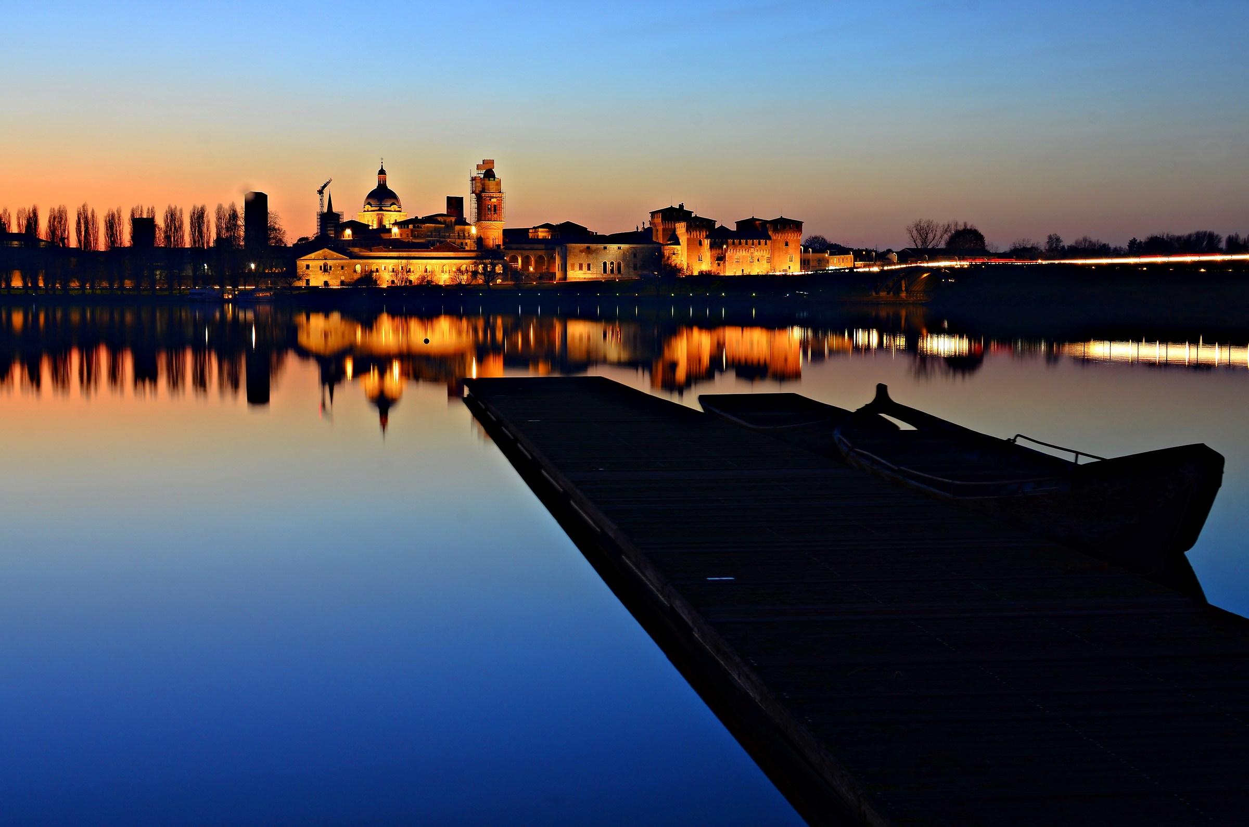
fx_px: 1817
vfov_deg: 25.6
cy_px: 414
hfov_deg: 37.9
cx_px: 624
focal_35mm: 52
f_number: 10
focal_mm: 35
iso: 100
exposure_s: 30
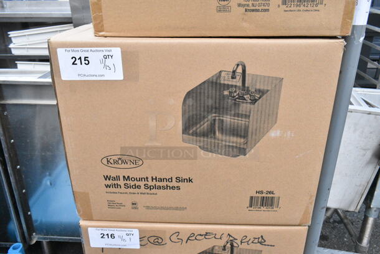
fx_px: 317
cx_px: 190
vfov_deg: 43.7
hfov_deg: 61.9
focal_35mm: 30
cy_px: 127
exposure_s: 1/800
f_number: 14
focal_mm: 20
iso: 6400
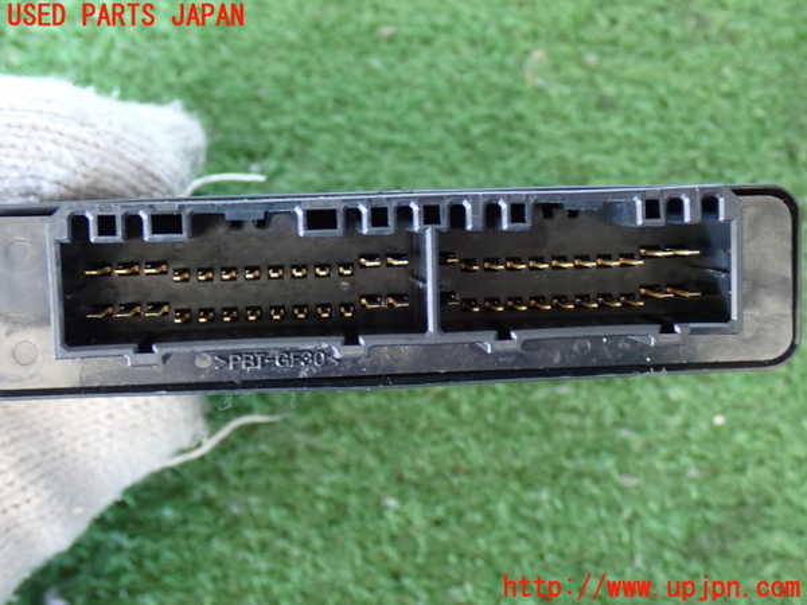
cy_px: 302
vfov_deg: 27.0
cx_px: 404
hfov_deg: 35.5
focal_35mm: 54
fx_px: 1259
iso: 800
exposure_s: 1/20
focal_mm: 9.65
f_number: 3.3
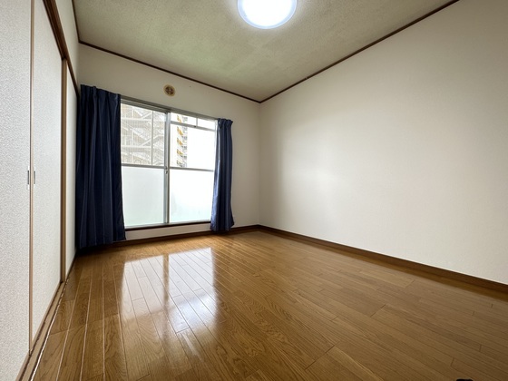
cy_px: 190
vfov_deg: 85.7
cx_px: 254
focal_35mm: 14
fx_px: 205
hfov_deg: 102.1
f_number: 2.2
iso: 50
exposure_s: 1/99
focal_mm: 2.22
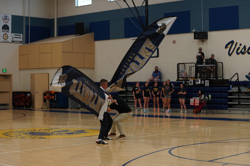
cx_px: 125
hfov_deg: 28.8
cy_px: 83
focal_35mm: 70
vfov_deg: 19.5
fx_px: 486
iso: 1000
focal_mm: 70
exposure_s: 1/160
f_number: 4
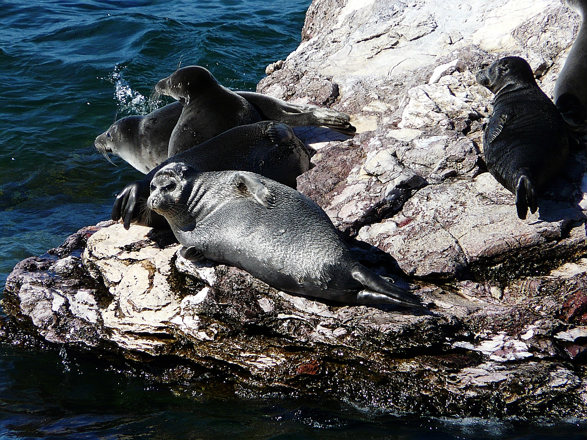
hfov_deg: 3.9
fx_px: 8546
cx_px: 294
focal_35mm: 504
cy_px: 220
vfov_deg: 3.0
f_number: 5.6
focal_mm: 82.8
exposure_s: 1/500
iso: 100
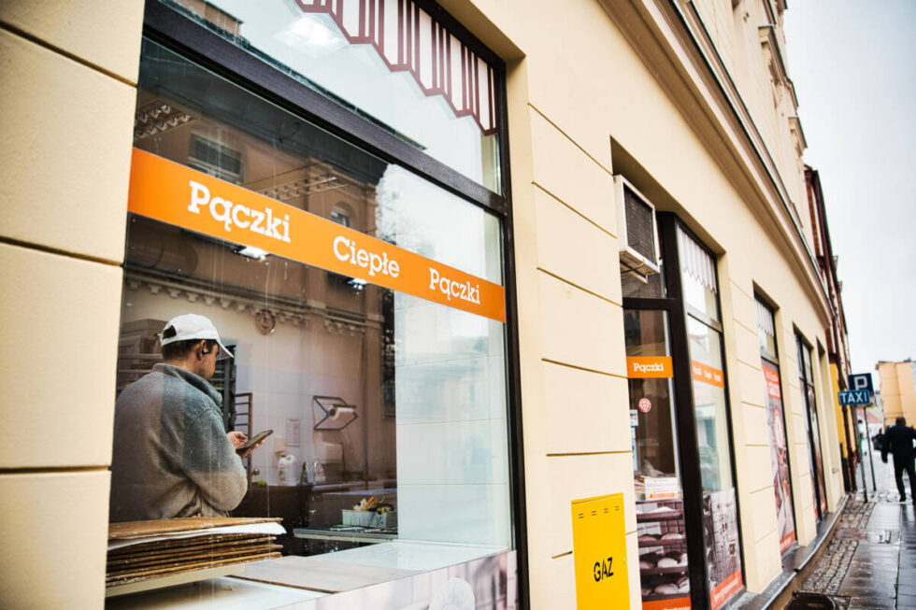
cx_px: 458
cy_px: 305
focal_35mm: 28
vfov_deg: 46.4
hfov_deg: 65.5
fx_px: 712
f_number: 2.8
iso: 100
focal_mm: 28
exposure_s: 1/160
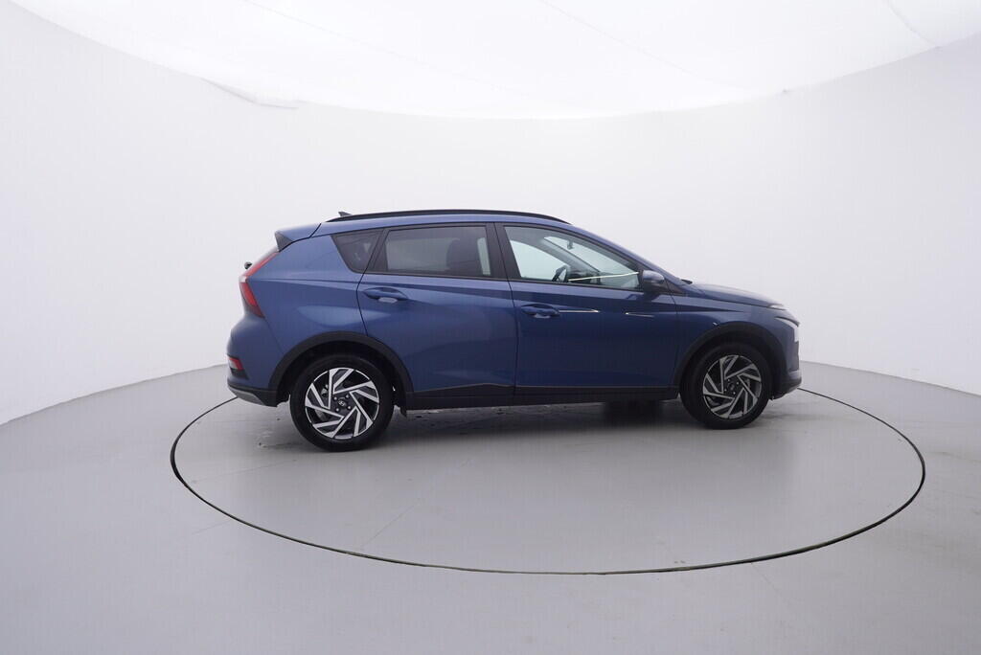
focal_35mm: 22
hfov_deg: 77.3
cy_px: 328
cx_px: 490
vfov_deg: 56.2
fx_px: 613
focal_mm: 15
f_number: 5
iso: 200
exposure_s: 1/80
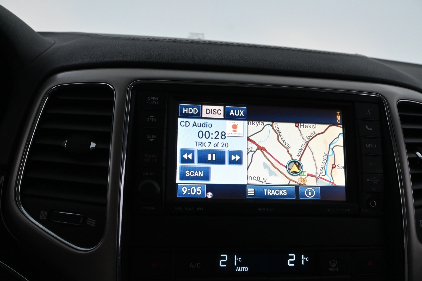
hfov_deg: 60.7
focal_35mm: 31
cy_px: 140
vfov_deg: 42.6
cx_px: 211
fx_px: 360
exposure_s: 1/125
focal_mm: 20.5
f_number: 5.6
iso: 3200
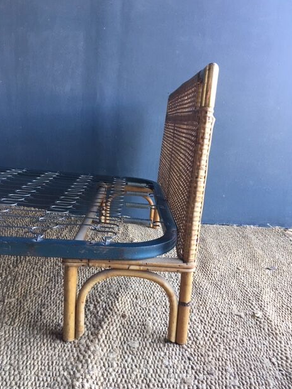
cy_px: 196
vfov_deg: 60.0
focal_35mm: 30
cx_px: 147
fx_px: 338
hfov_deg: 46.8
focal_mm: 4.15
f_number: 2.2
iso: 64
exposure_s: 1/33
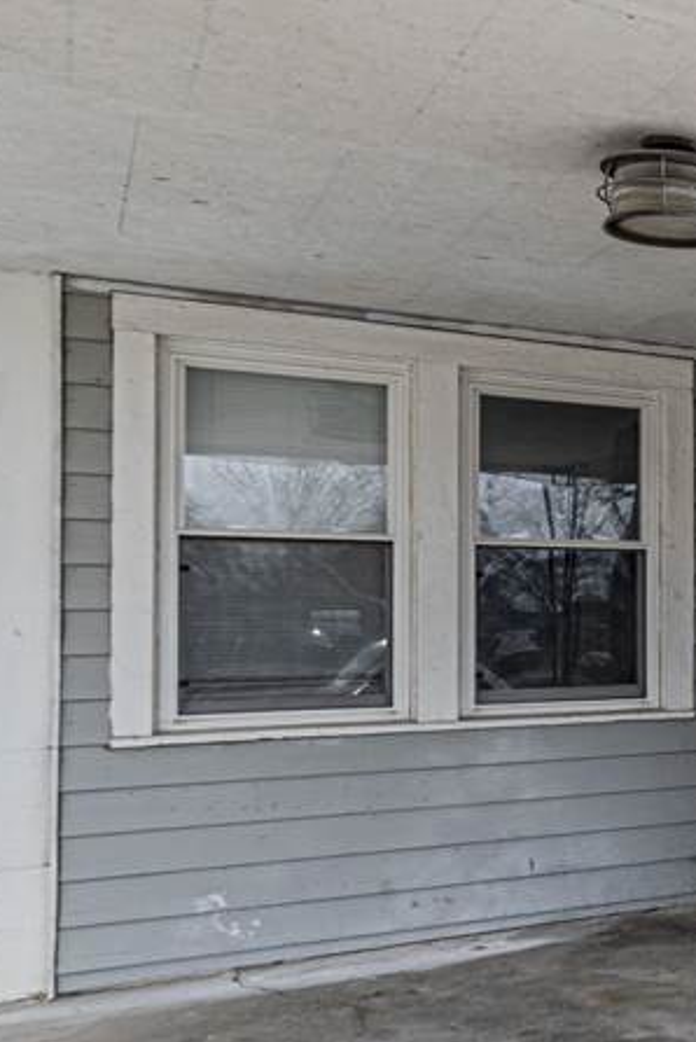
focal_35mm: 43
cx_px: 1142
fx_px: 1245
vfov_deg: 45.2
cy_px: 620
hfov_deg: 22.8
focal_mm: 10
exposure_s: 1/60
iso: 100
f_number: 10
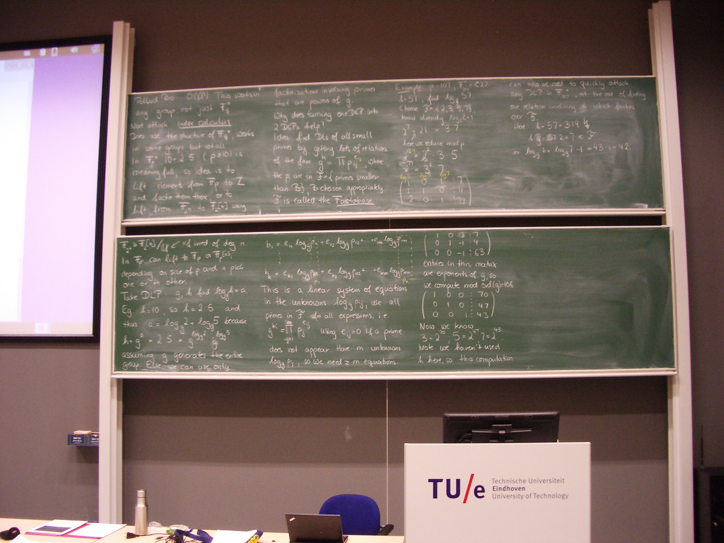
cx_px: 362
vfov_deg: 40.7
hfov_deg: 52.6
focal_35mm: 35
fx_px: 732
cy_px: 272
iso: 200
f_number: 2.6
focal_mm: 5.8
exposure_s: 1/13
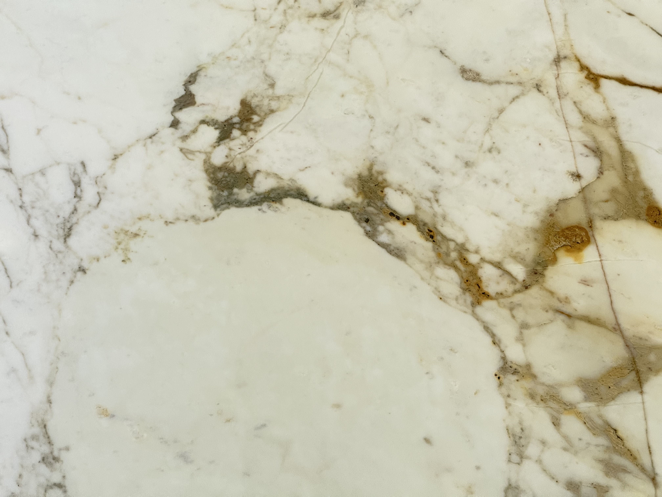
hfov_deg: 16.4
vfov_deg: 12.3
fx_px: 2295
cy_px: 248
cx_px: 331
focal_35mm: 120
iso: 200
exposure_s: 1/60
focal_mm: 15.66
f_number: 2.8
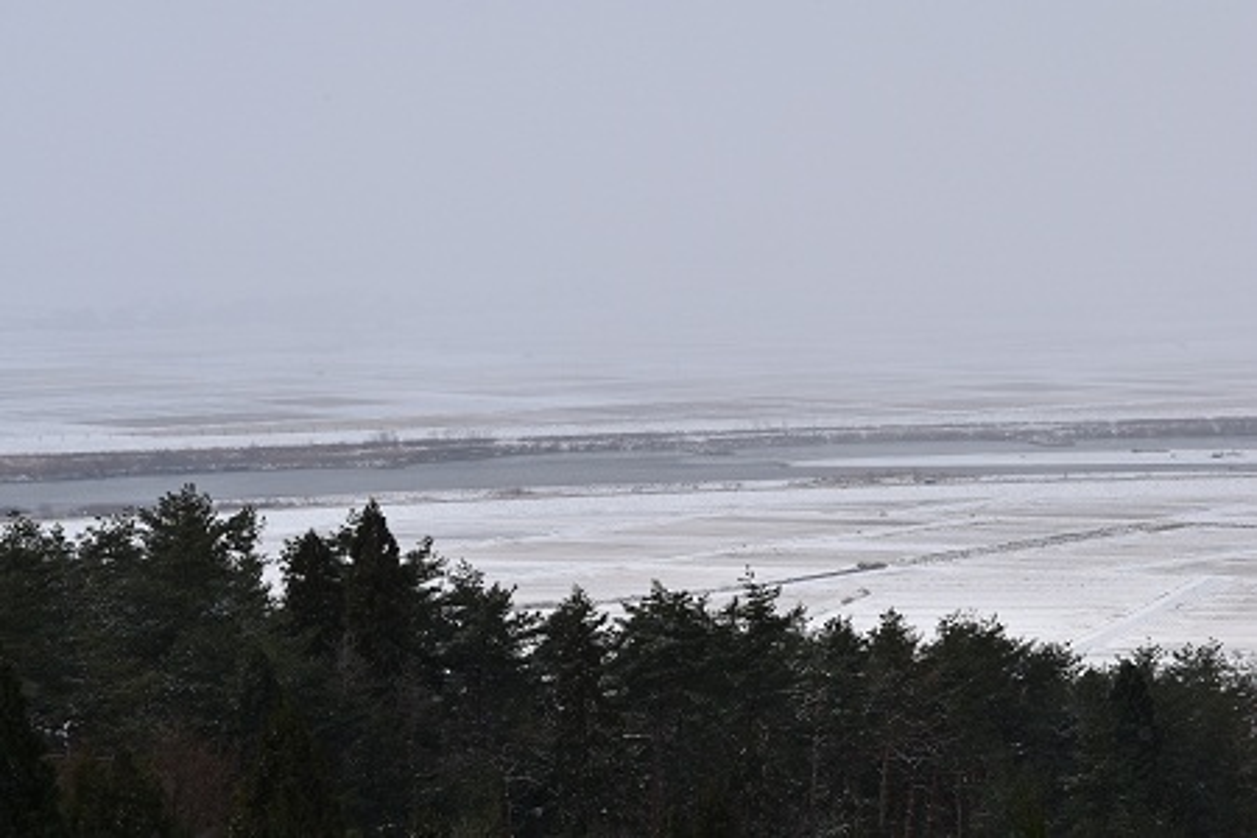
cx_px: 628
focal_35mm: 180
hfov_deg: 11.4
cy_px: 419
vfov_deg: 7.6
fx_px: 6285
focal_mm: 120
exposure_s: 1/400
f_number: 10
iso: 200
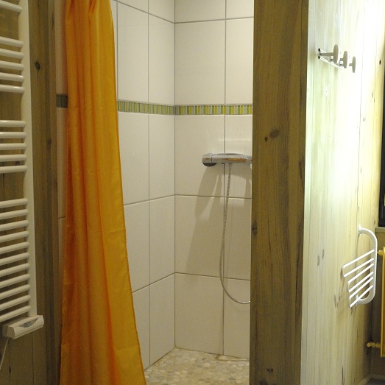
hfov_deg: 34.9
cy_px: 202
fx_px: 612
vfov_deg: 34.9
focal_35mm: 49
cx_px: 192
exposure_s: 1/80
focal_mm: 25
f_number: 9
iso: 3200
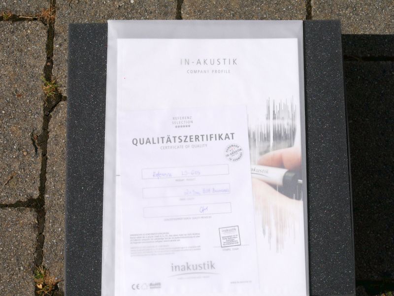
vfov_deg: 19.9
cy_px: 148
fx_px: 843
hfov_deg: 26.3
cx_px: 197
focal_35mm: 74
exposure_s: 1/800
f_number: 11
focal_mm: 37
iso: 200
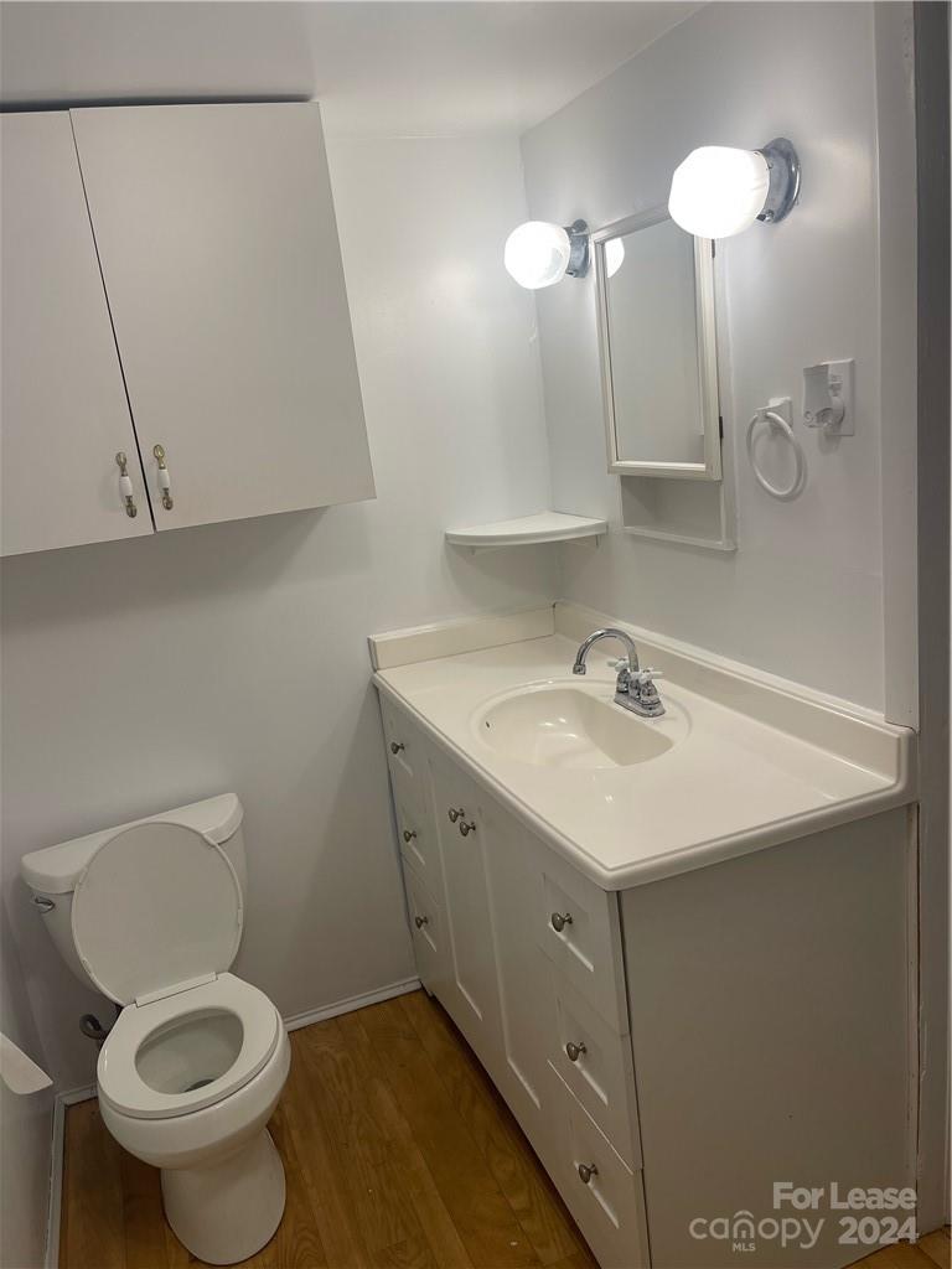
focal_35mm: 26
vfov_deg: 67.3
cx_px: 476
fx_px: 953
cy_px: 634
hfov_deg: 53.1
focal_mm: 5.1
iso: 40
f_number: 1.6
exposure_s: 1/120
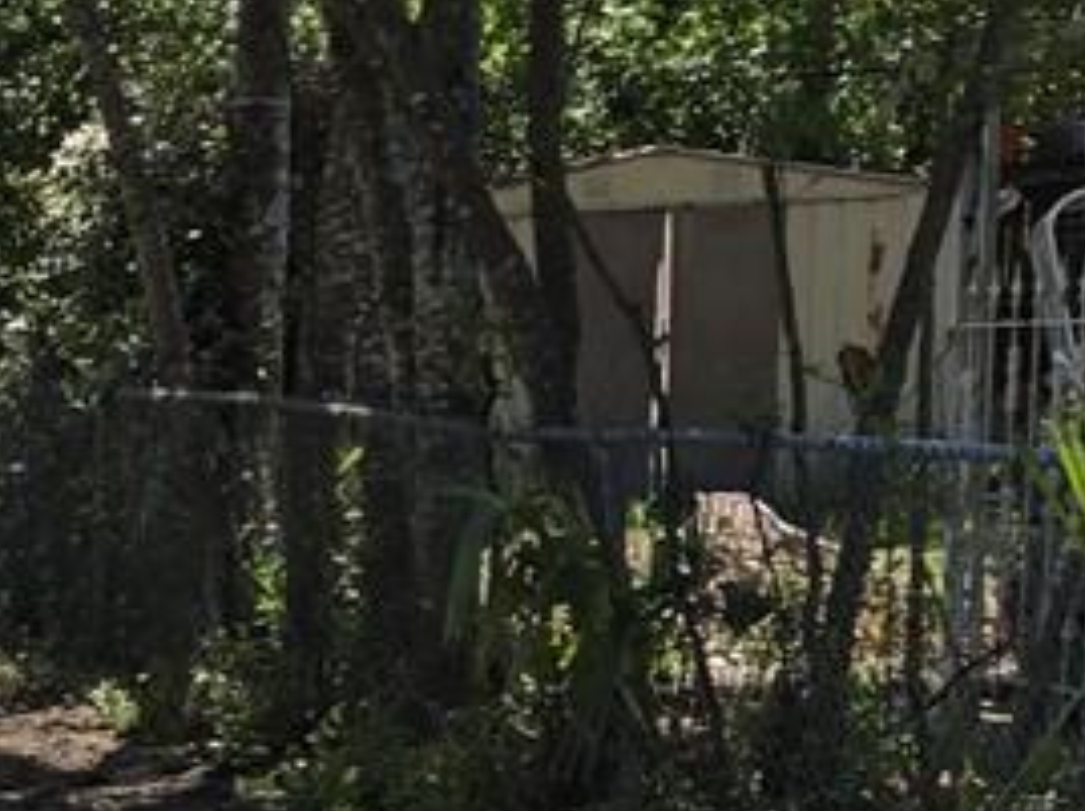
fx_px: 4288
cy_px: 867
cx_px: -1424
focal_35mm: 137
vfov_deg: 10.7
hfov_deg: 12.0
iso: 25
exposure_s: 1/1252
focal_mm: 5.4
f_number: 1.8
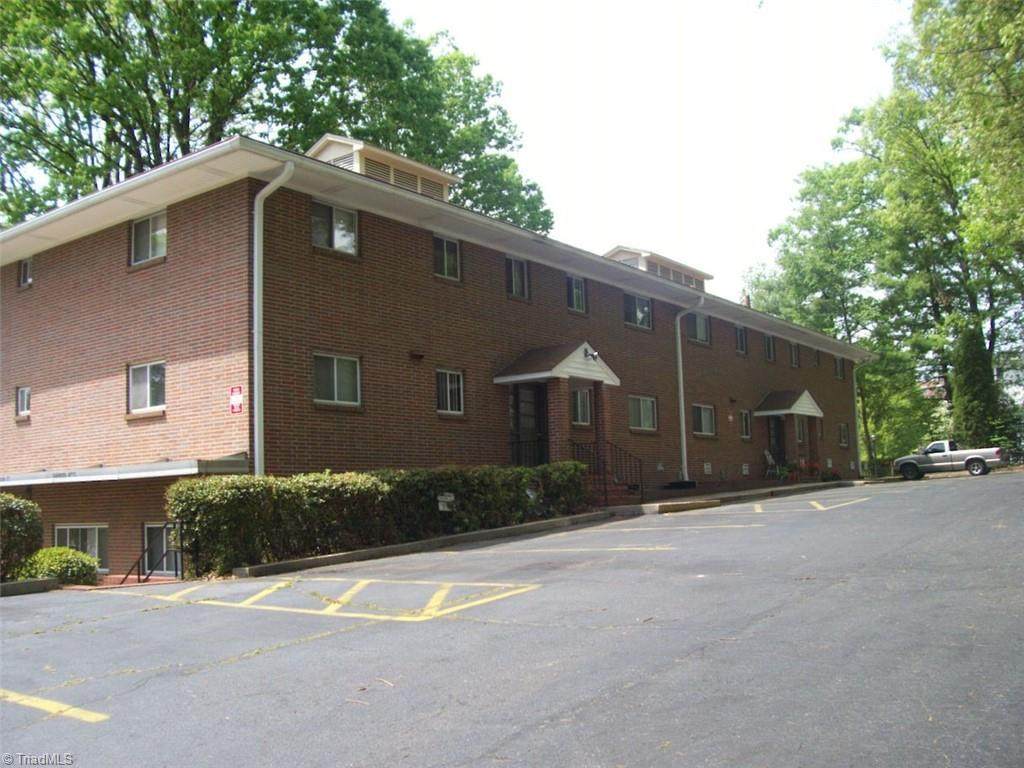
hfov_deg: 54.0
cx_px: 512
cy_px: 384
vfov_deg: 41.8
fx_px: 1006
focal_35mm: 34
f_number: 2.7
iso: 80
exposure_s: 1/637
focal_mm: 5.6
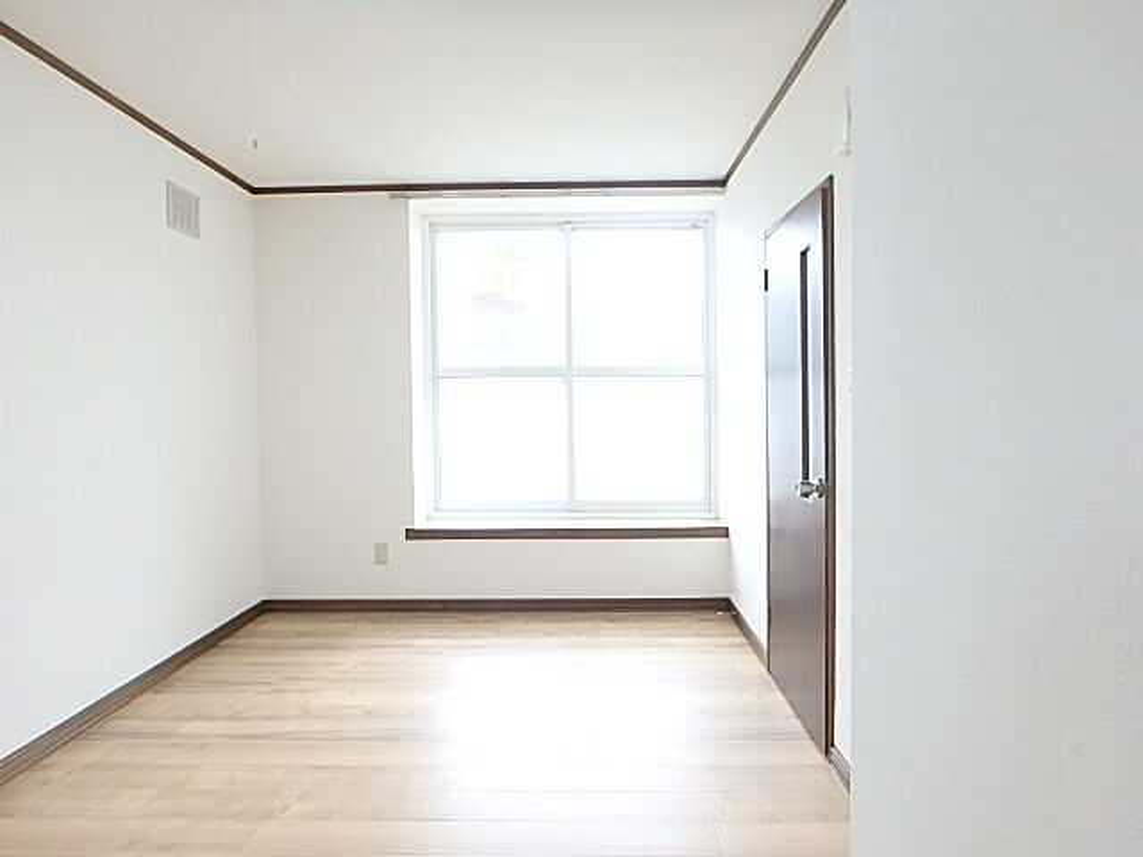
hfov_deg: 79.0
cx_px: 572
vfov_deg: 63.4
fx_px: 693
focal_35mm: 21
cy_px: 428
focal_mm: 3.7
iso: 200
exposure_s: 1/40
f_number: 3.5
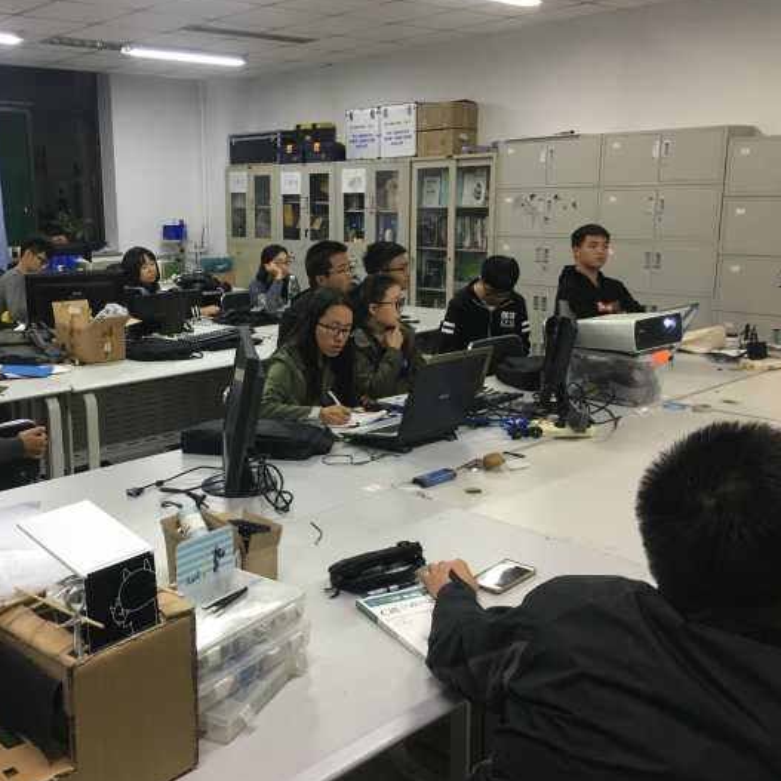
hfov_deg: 46.5
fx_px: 893
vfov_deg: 47.2
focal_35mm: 35
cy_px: 391
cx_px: 261
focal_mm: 4.15
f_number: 2.2
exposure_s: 1/33
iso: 125
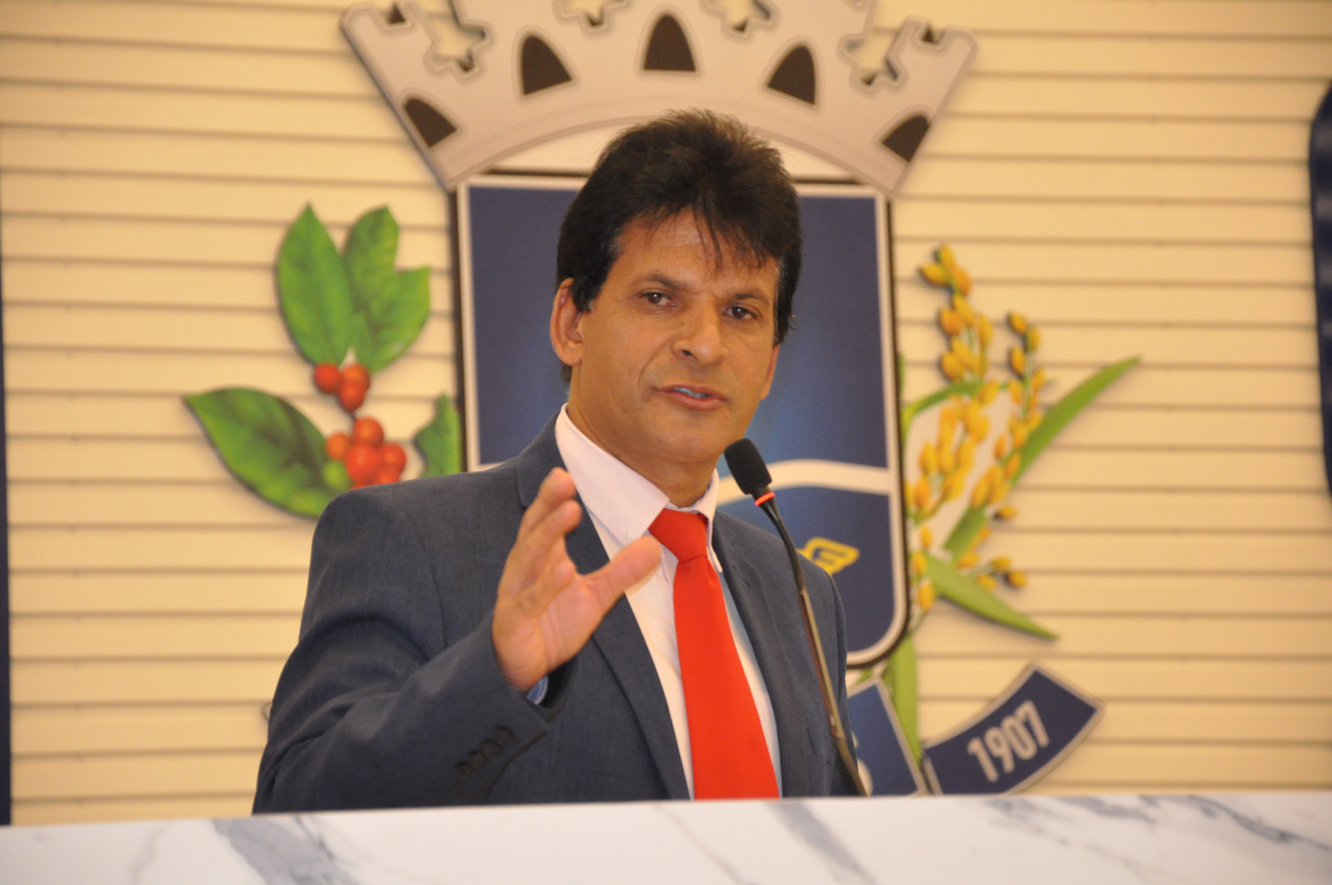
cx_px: 666
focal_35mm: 158
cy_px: 442
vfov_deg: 8.7
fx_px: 5820
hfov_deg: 13.1
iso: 2500
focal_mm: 105
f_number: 5.6
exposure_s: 1/60
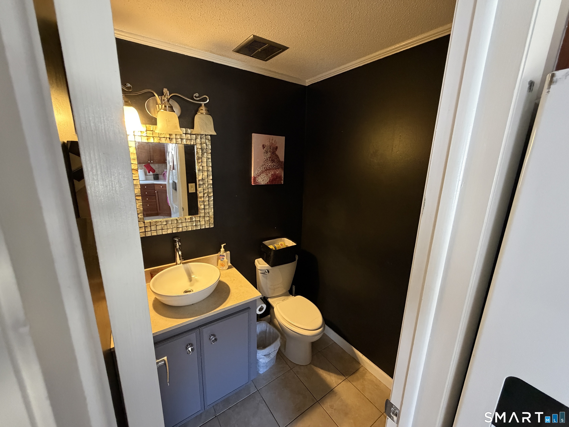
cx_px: 284
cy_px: 214
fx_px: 230
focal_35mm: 14
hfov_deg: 102.1
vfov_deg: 85.7
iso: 640
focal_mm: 2.22
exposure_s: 1/60
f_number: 2.2
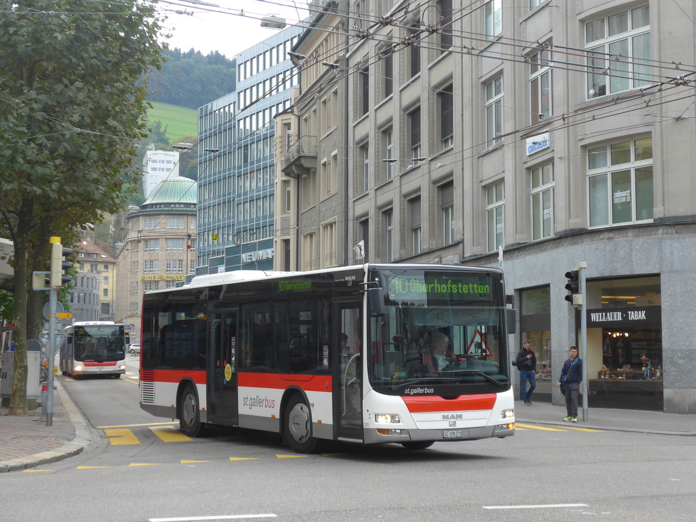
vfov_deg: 23.7
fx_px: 1247
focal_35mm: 62
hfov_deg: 31.2
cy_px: 261
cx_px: 348
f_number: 3.7
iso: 125
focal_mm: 12.7
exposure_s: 1/320
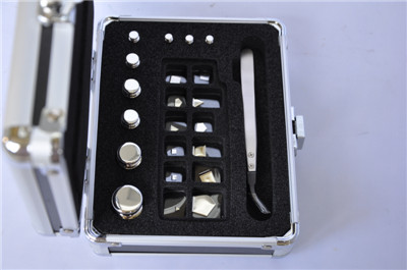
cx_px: 204
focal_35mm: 63
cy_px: 135
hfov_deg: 32.0
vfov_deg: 21.5
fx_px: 711
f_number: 4.8
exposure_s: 1/20
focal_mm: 42
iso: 400
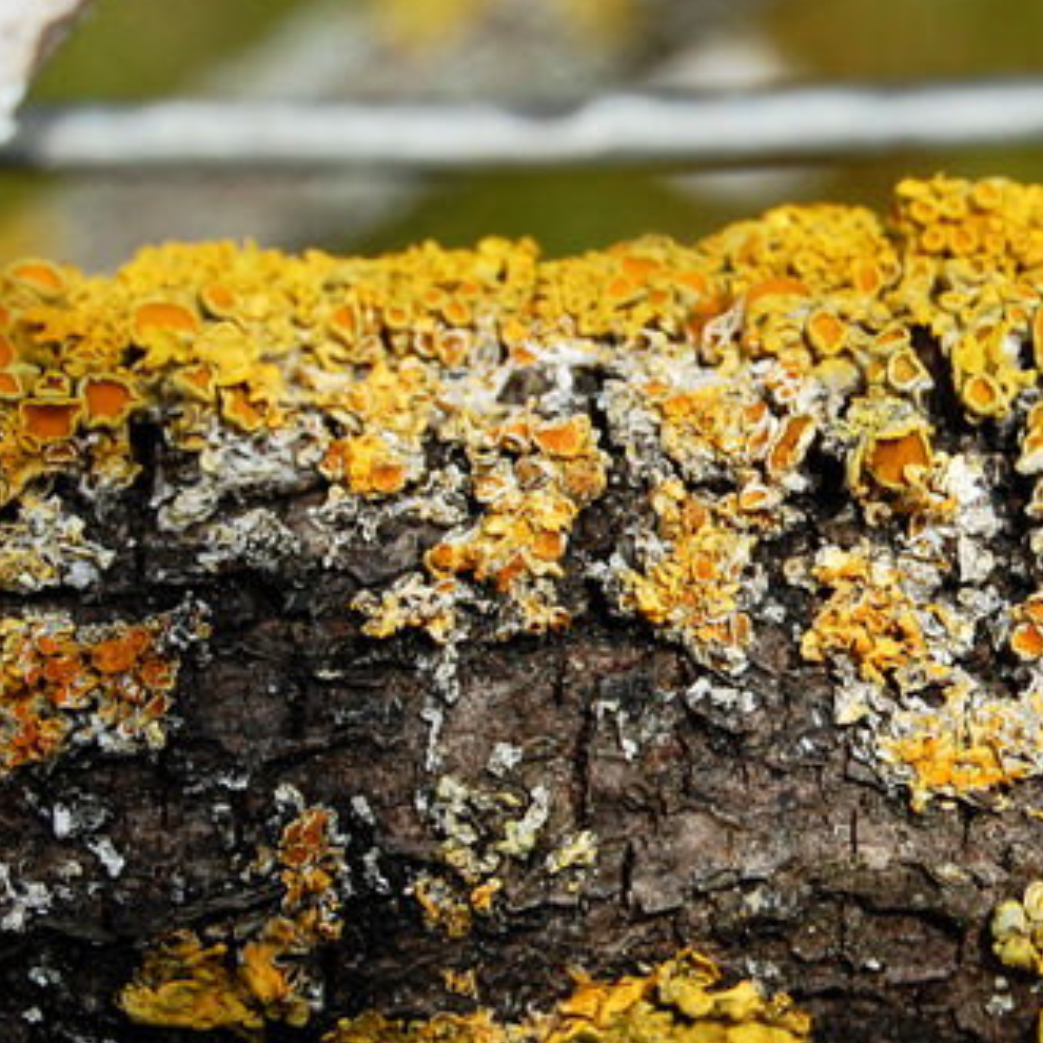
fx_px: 7237
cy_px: 525
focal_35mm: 212
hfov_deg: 8.2
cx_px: 912
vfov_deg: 8.2
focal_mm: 55
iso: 200
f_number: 8
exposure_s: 1/400
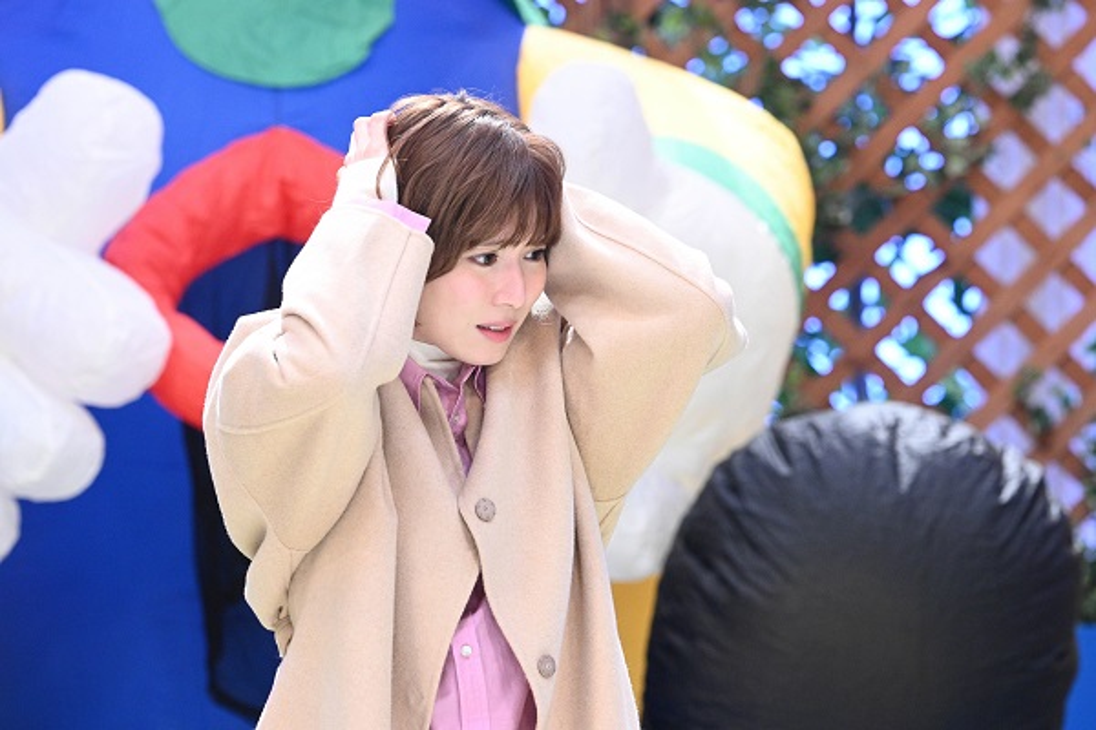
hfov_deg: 8.3
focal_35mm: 248
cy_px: 365
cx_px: 548
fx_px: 7534
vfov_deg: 5.6
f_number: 4.5
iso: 2500
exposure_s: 1/200
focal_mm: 165
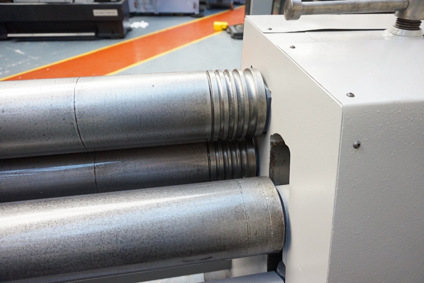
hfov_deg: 73.7
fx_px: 283
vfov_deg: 53.1
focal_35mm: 24
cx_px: 212
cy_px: 142
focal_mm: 16
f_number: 3.5
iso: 2000
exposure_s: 1/160
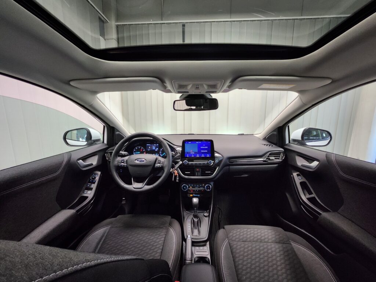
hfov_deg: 106.2
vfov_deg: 89.9
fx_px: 141
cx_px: 188
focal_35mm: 13
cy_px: 141
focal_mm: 1.74
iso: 320
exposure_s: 1/50
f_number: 2.2
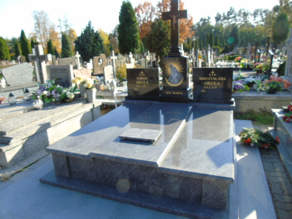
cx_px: 146
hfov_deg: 69.4
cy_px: 110
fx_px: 211
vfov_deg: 54.9
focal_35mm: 25
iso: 80
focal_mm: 4.4
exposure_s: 1/250
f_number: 3.4
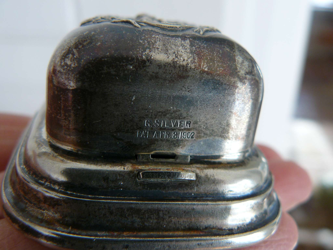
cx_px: 166
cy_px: 125
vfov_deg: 39.7
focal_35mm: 36
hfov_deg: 51.4
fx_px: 346
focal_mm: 6
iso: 100
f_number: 2.8
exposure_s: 1/30
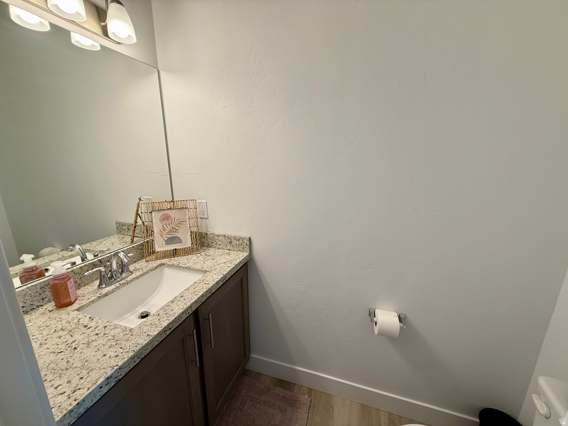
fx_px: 230
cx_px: 284
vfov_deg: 85.7
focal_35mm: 14
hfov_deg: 102.1
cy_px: 213
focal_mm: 2.22
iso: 100
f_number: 2.2
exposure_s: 1/120
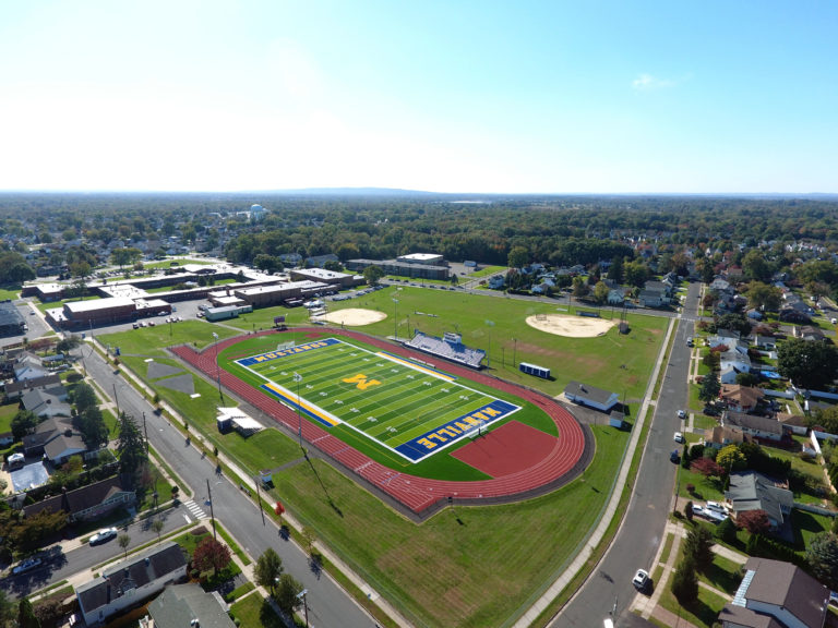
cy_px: 314
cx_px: 419
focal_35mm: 20
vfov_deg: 66.0
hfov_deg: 81.7
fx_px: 484
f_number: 2.8
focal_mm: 3.61
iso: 100
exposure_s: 1/532
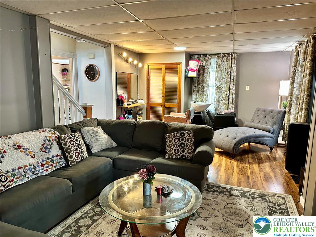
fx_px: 219
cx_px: 158
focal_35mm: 24
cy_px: 118
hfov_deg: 71.6
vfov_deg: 56.8
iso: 400
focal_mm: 6.86
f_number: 1.78
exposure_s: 1/60
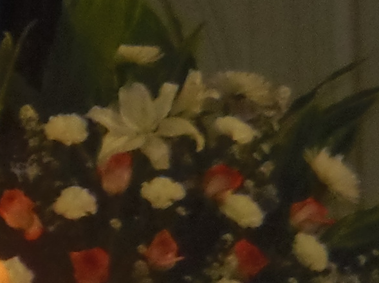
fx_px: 5022
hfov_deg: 4.2
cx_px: -797
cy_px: 732
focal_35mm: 459
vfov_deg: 3.2
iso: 250
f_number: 4
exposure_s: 1/30
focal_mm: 11.7
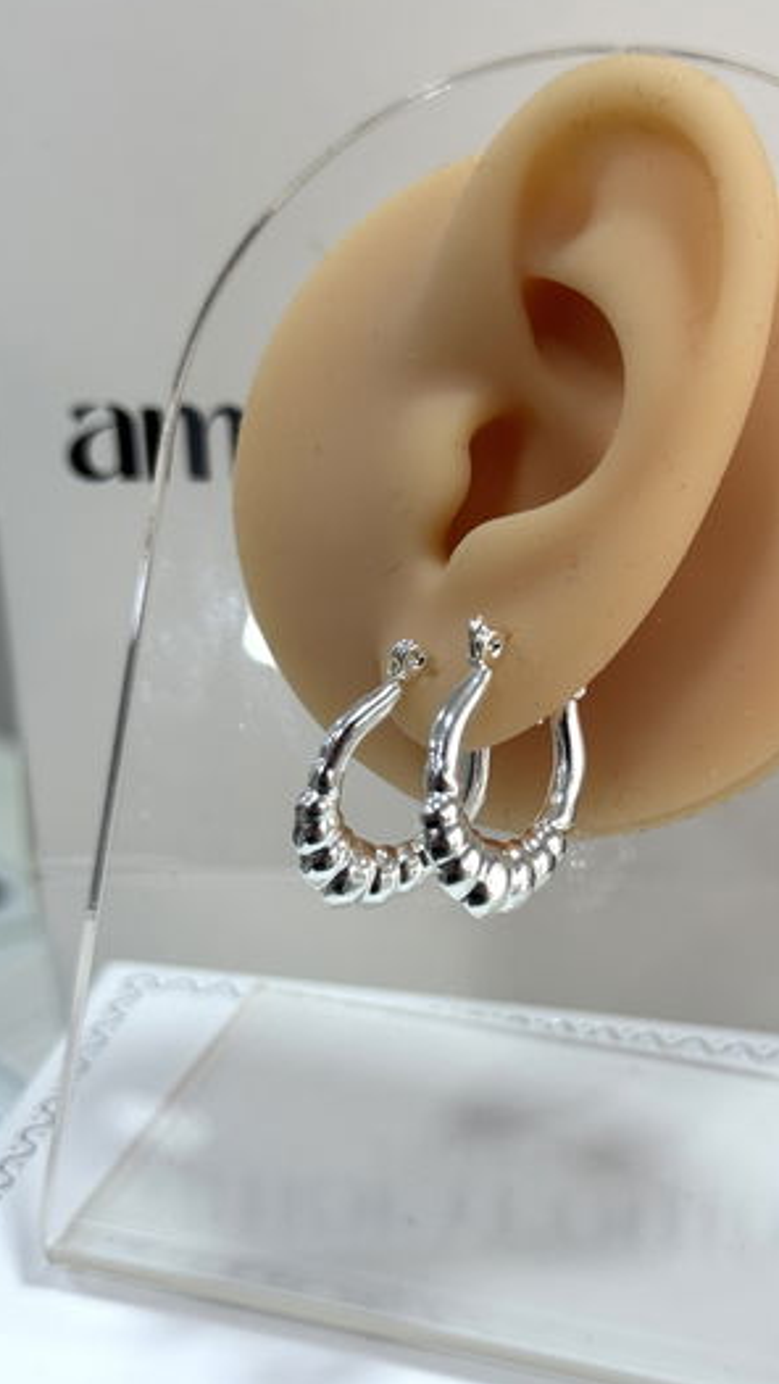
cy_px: 688
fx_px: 1946
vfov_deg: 39.2
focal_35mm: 53
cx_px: 471
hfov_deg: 22.6
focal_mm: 6.76
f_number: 1.78
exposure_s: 1/100
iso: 100
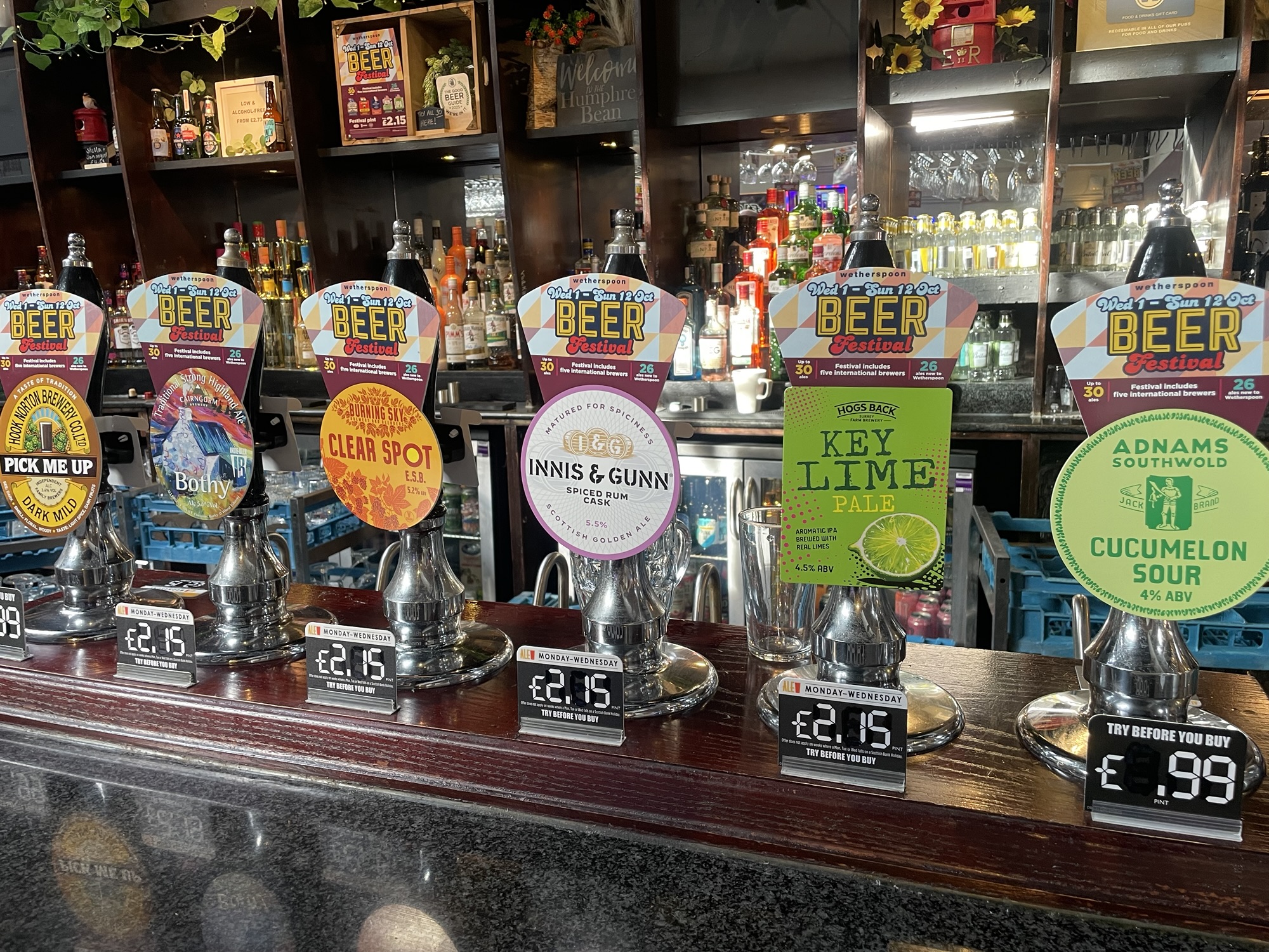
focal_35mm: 26
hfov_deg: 67.3
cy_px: 476
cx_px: 634
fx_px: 953
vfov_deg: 53.1
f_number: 1.6
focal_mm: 4.2
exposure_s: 1/50
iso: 80
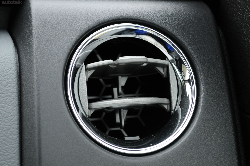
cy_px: 83
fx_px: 572
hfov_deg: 24.6
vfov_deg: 16.5
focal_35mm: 82
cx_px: 125
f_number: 5.6
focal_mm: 55
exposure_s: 1/60
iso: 1000
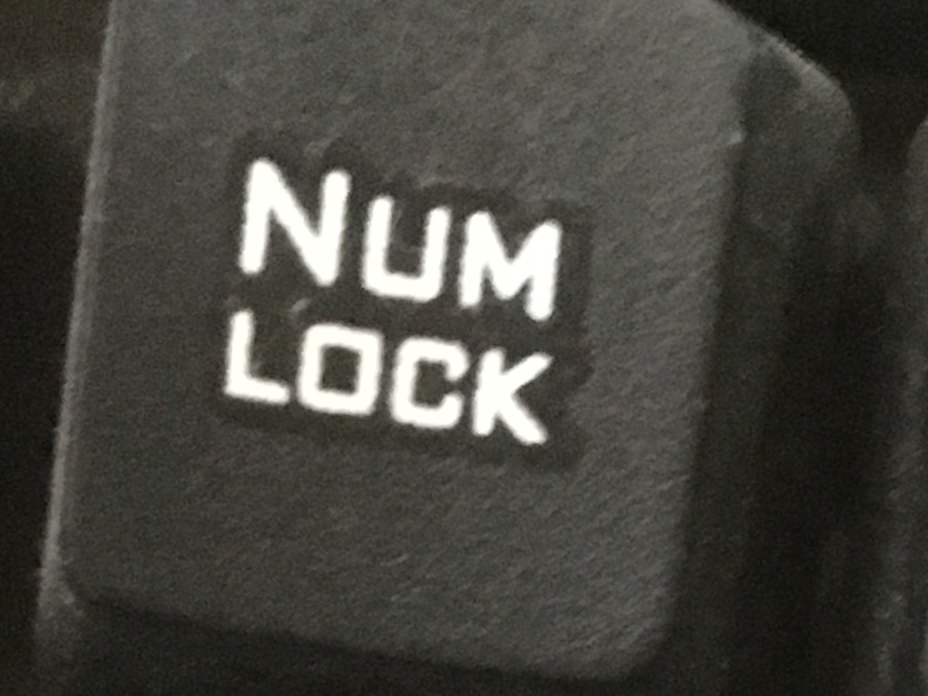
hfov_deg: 13.4
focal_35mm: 144
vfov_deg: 9.9
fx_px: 3860
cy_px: 1168
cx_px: 1058
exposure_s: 1/17
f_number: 2.2
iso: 800
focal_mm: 4.15
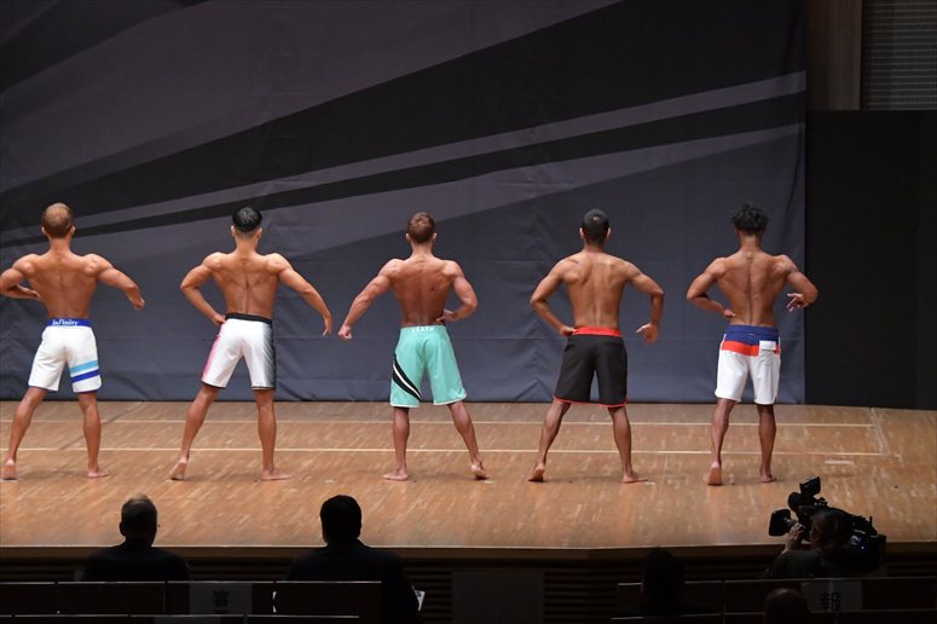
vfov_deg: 10.2
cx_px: 468
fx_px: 3512
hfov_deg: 15.2
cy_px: 312
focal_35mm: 135
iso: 6400
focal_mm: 90
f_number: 5.6
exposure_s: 1/400
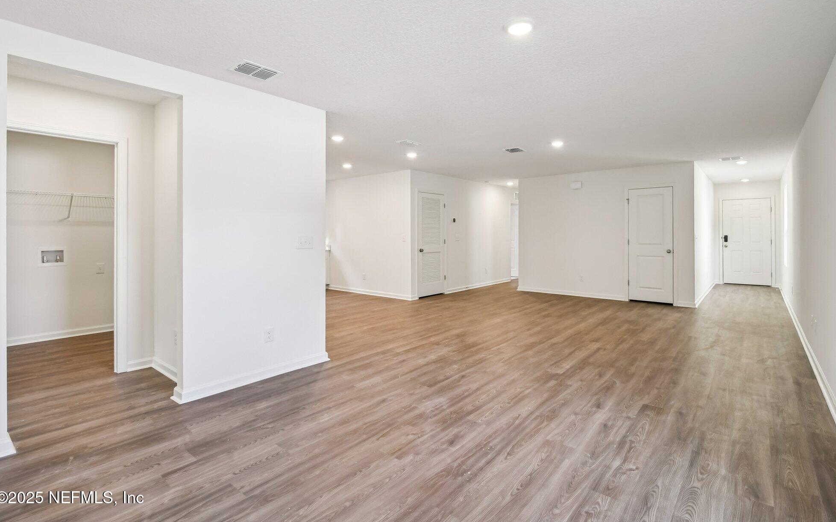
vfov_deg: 71.0
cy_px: 233
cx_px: 431
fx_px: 365
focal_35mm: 16
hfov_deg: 97.8
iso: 400
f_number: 8
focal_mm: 10
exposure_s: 1/10
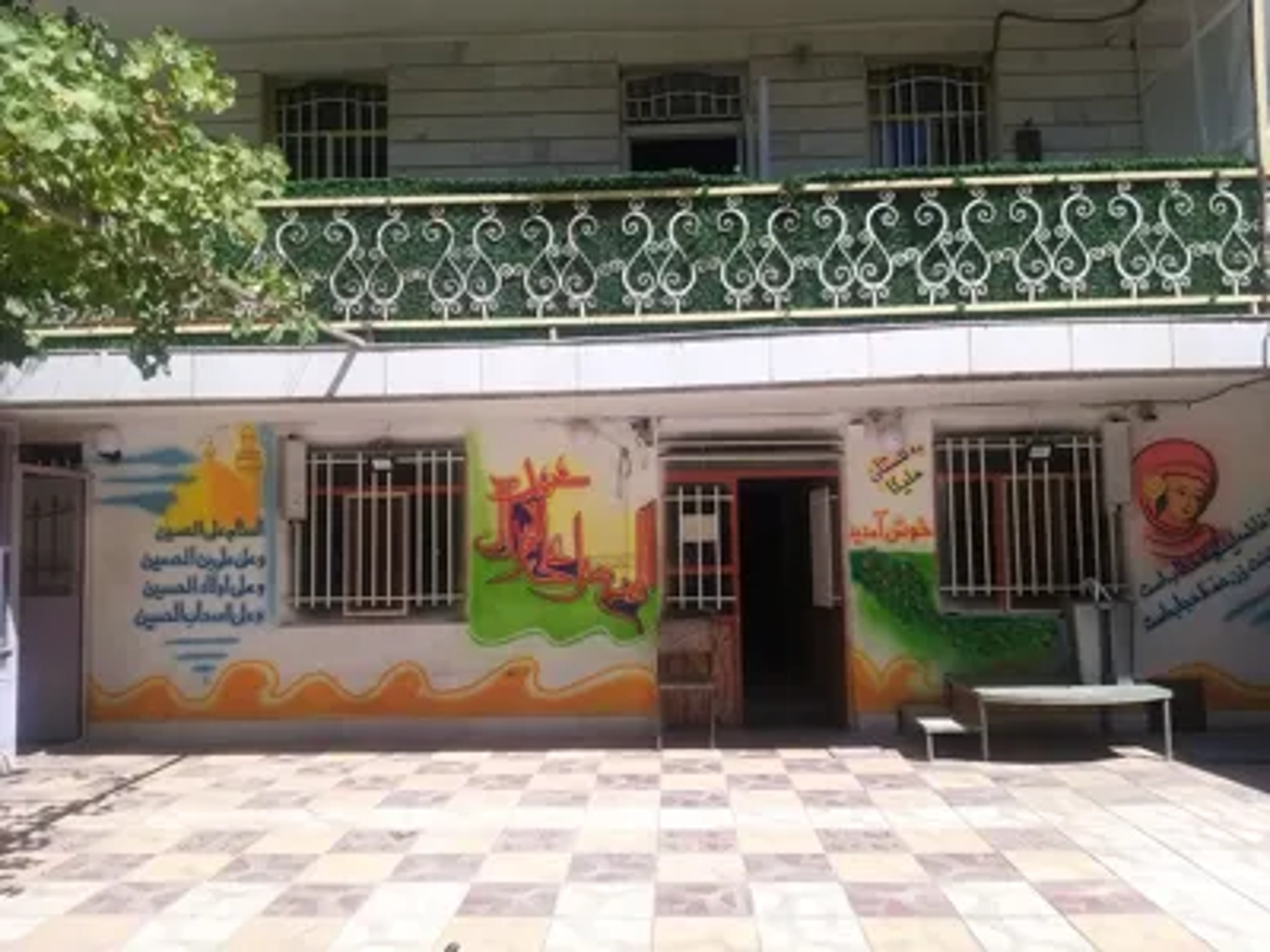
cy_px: 476
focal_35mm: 27
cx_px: 635
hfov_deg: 65.3
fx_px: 991
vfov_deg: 51.4
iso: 50
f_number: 1.7
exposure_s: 1/2177
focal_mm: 3.93
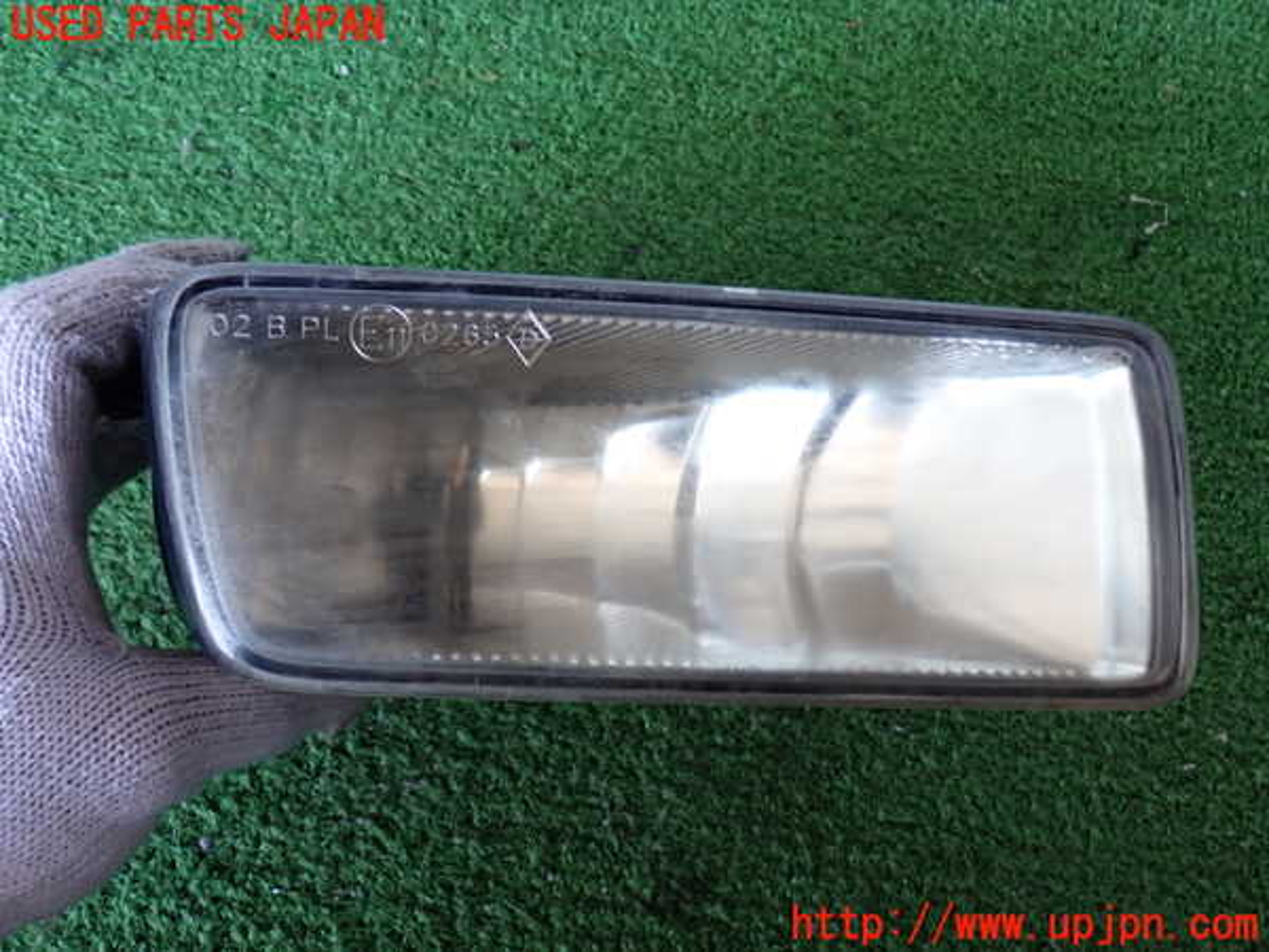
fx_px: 1320
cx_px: 634
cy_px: 476
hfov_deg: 51.4
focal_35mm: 36
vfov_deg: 39.7
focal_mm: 6.37
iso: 200
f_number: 2.5
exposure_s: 1/40
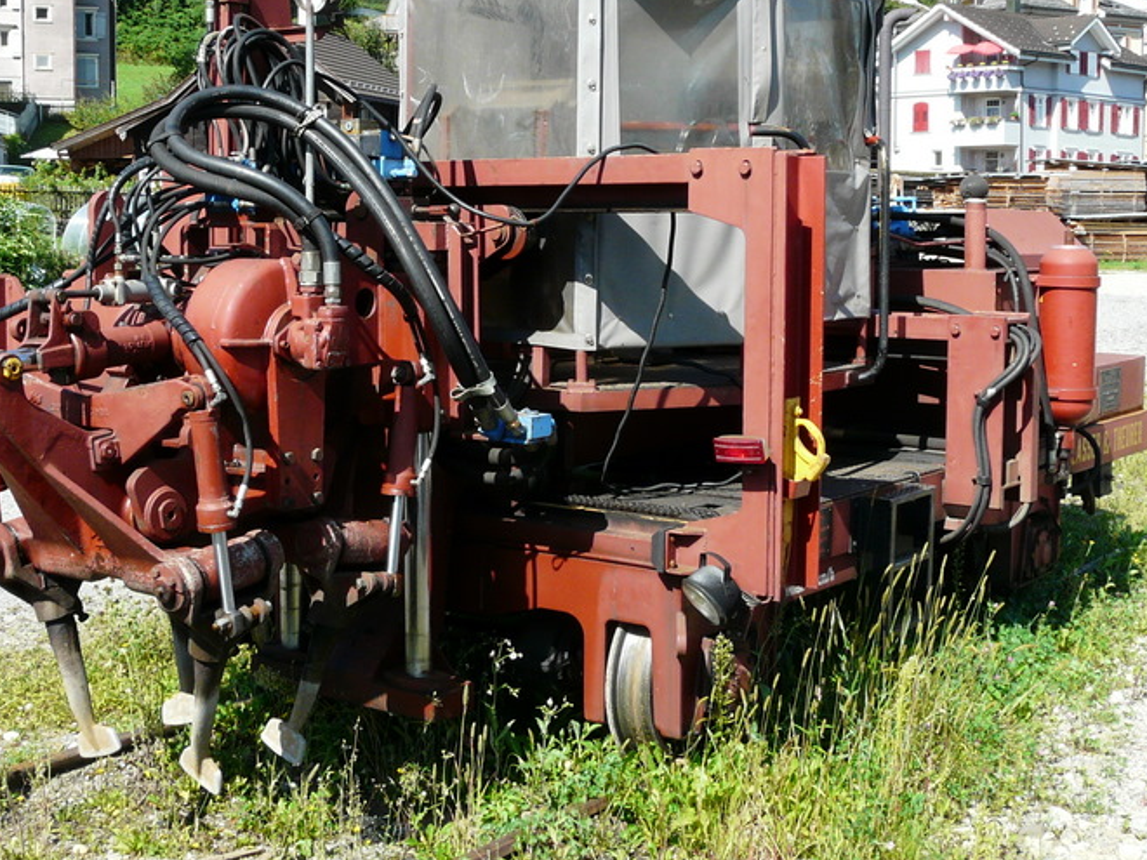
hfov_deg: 38.2
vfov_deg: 29.0
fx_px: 1657
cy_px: 339
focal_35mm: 50
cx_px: 537
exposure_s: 1/200
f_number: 5
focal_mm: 5.5
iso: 100
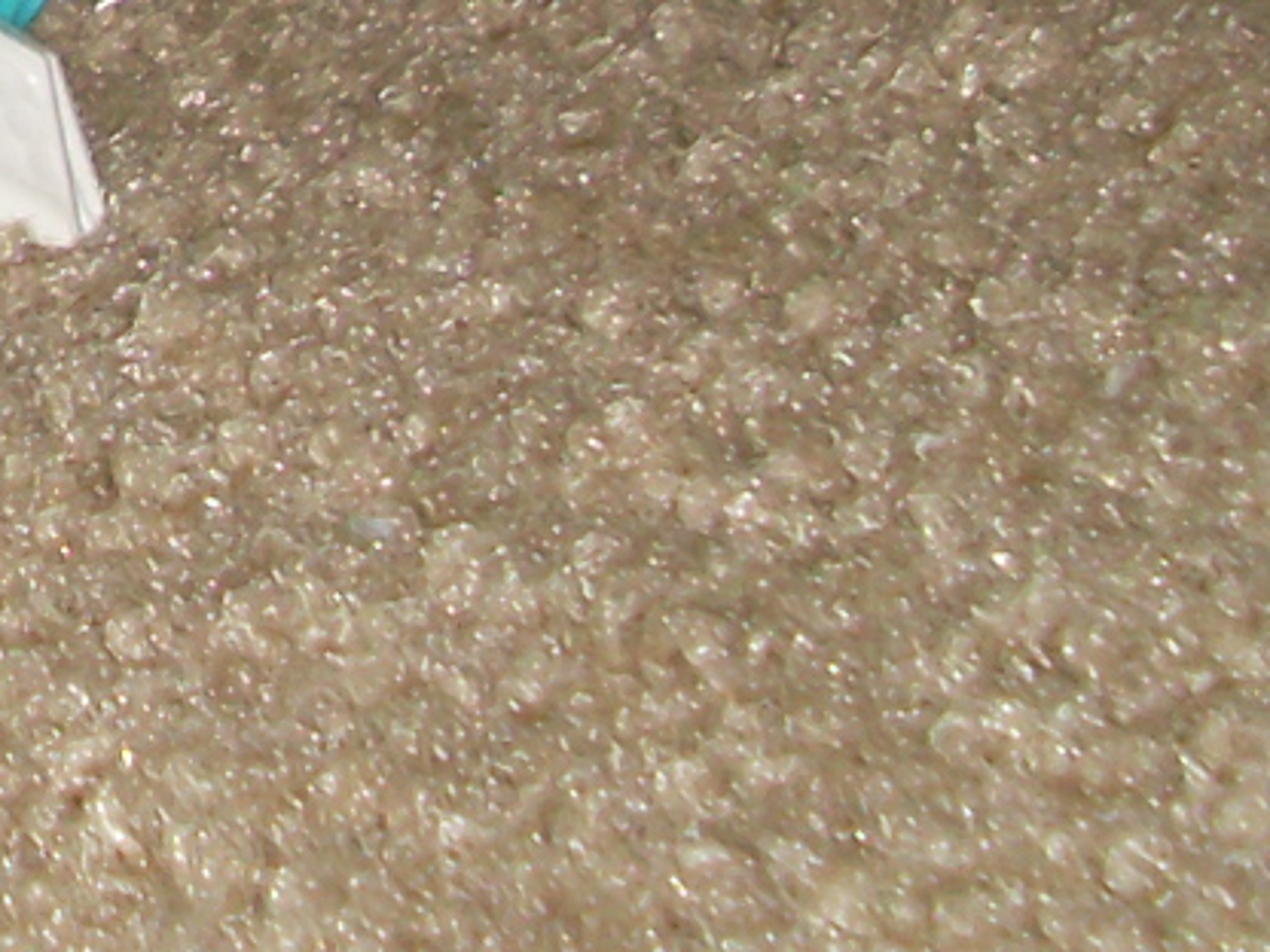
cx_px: -867
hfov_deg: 10.1
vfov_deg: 7.6
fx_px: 6861
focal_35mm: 187
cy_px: -928
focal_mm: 6.3
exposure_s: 1/45
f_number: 7.7
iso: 100
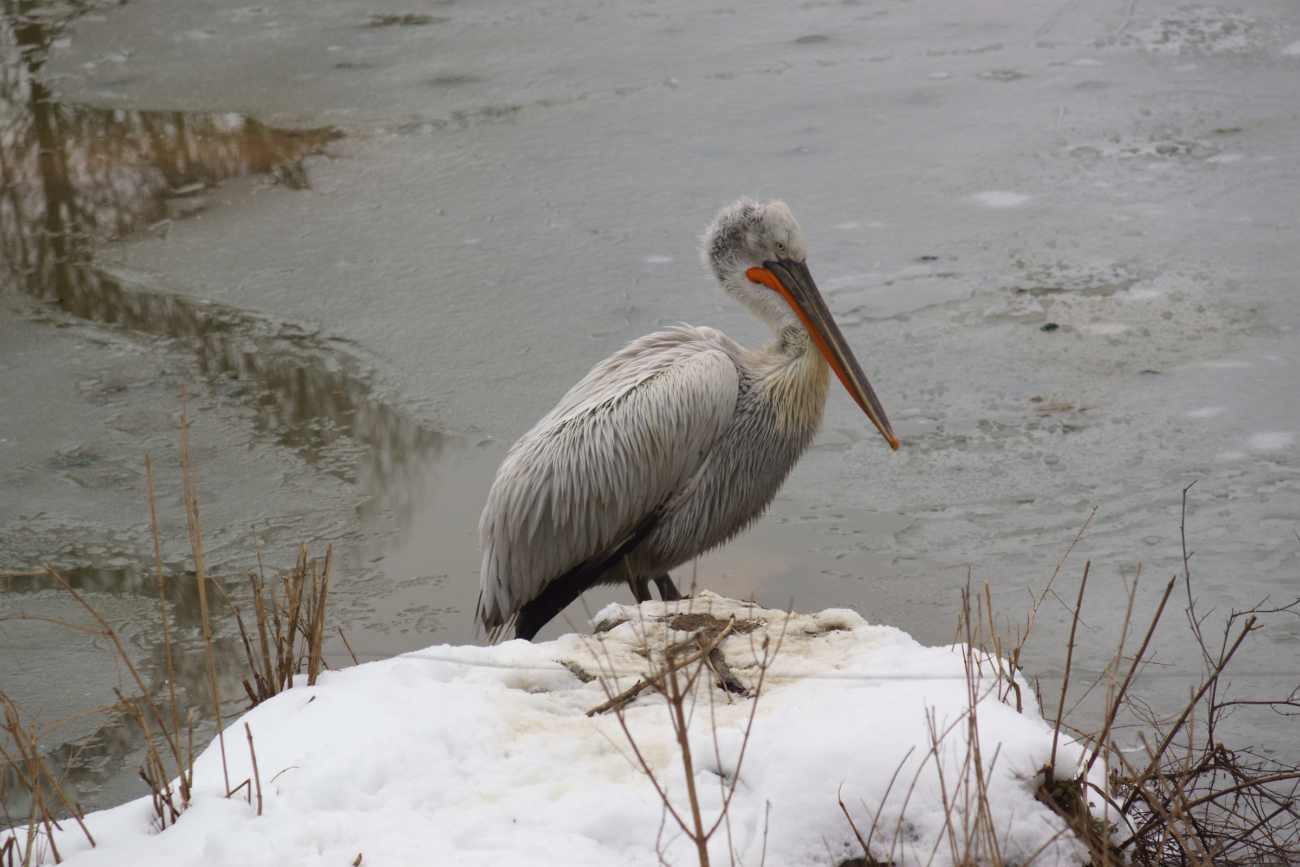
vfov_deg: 8.7
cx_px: 650
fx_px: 5687
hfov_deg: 13.0
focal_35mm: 158
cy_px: 434
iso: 250
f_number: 5.6
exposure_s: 1/160
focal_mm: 105
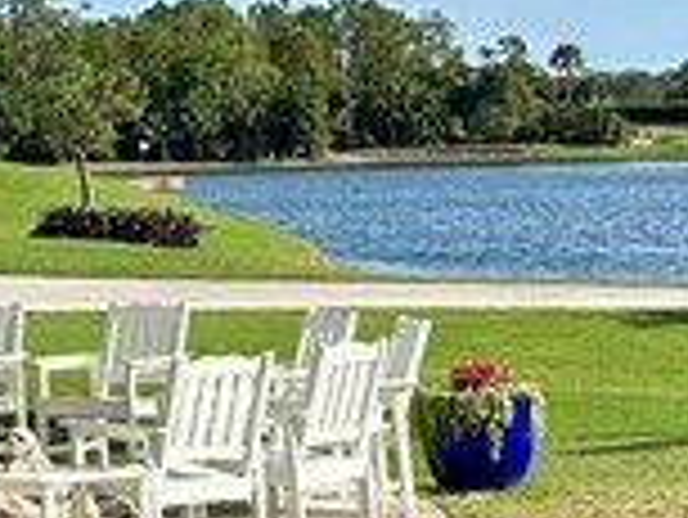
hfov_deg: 11.3
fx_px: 3461
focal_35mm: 174
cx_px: 13
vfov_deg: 8.5
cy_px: 306
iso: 50
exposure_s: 1/3831
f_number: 1.5
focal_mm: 5.7
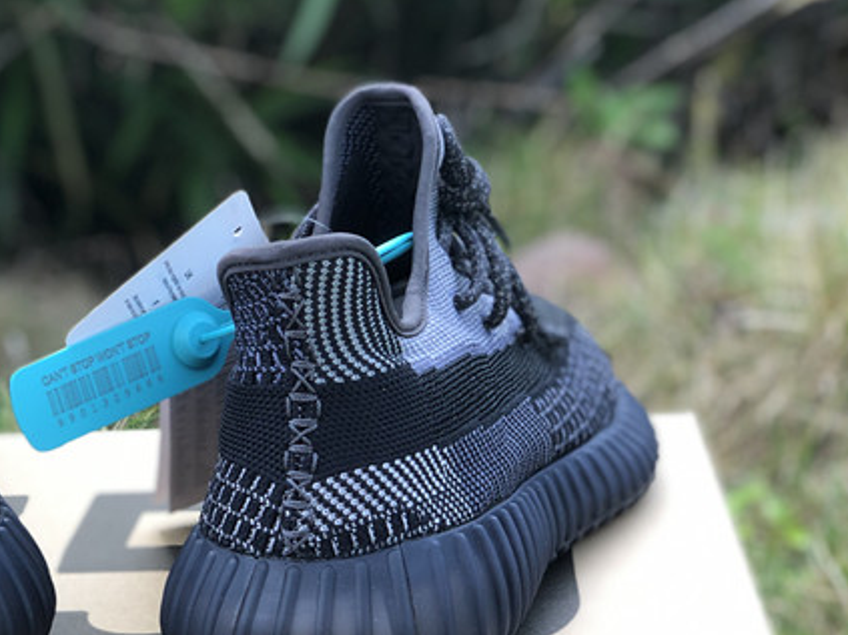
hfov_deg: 21.2
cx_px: 112
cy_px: 472
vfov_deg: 16.2
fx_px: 2229
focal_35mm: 91
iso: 20
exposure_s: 1/60
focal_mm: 6
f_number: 2.4
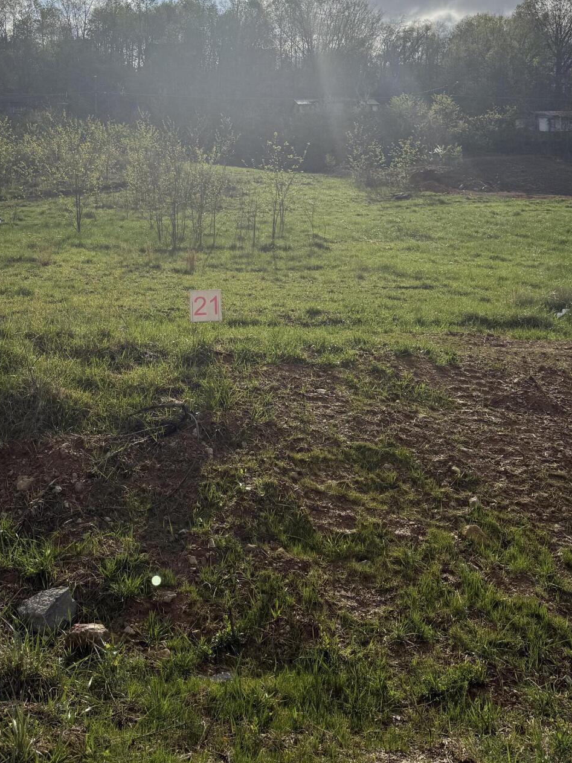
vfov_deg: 47.6
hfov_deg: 37.5
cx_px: 225
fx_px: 837
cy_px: 217
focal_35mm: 38
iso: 64
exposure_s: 1/14286
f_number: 1.78
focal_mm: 6.76
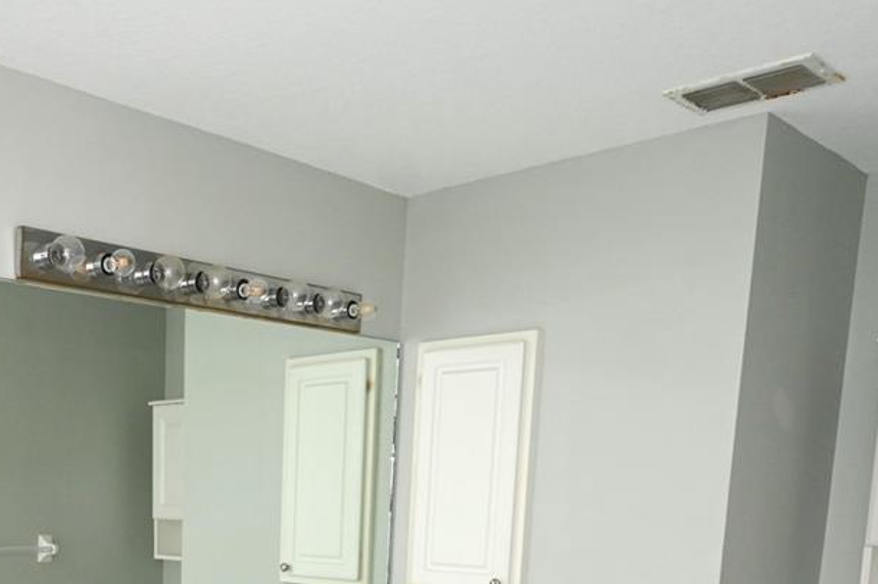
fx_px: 1056
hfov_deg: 42.2
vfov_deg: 28.1
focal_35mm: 43
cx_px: 121
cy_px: 649
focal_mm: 16.5
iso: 400
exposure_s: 1/60
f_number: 4
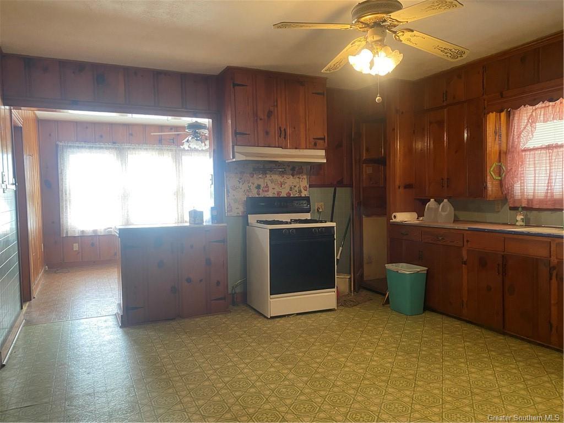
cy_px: 212
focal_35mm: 26
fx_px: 424
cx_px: 282
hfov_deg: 67.3
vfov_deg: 53.1
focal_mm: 4.25
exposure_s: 1/60
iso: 250
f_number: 1.8
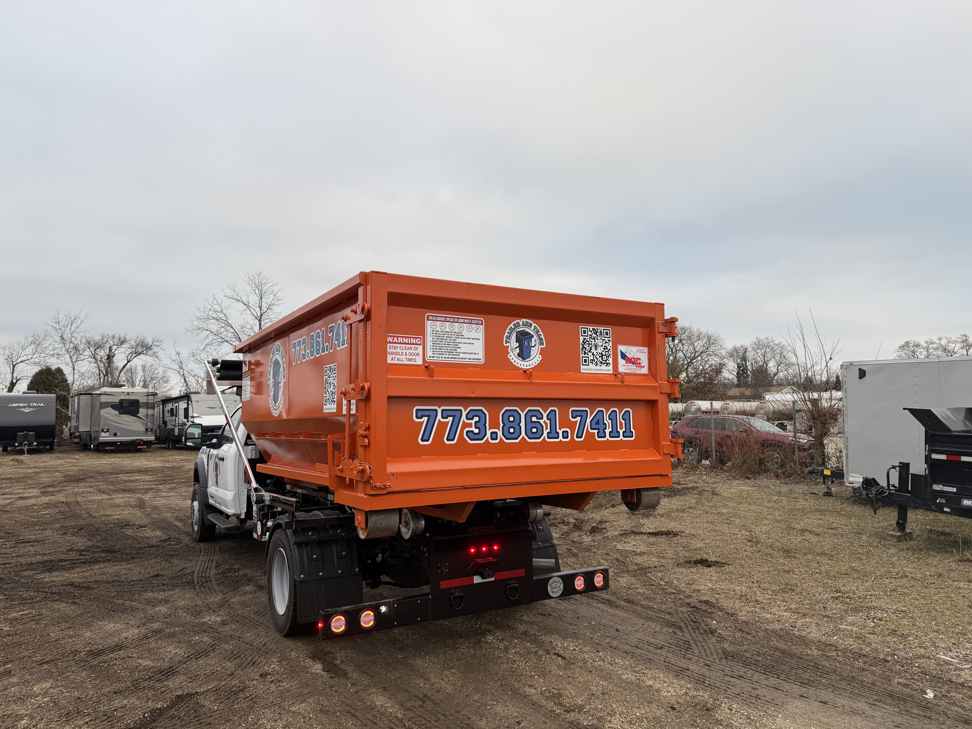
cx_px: 486
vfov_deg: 56.8
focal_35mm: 24
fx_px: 674
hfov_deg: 71.6
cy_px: 364
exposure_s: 1/121
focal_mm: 6.76
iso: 64
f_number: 1.78
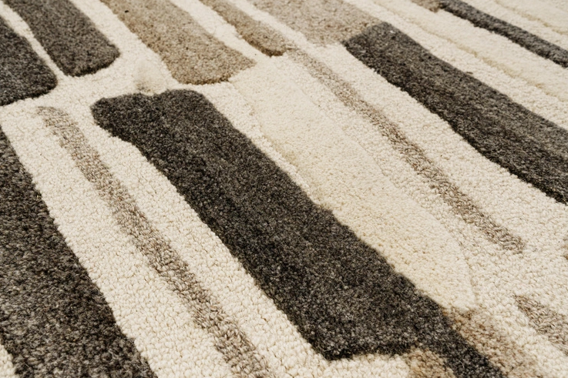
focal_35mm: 38
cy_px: 201
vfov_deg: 35.0
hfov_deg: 50.7
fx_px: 599
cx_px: 270
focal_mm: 35
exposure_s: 1/160
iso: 320
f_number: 11
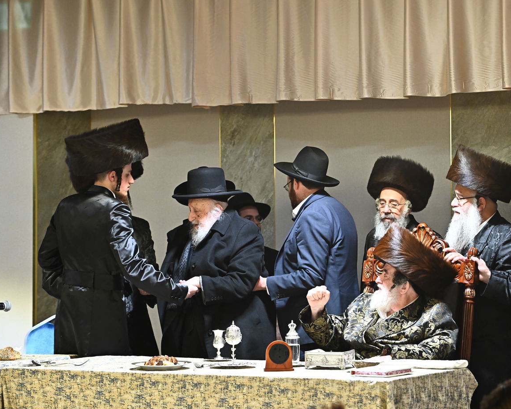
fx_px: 1724
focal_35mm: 114
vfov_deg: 13.5
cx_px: 305
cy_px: 206
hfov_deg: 16.8
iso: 3200
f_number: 5.6
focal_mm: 100
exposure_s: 1/200
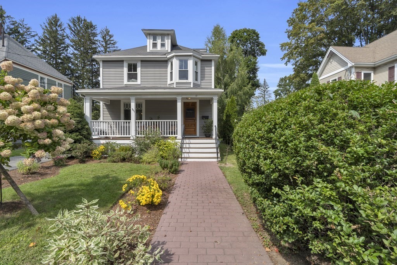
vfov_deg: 73.8
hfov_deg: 96.7
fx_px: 176
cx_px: 198
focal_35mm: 16
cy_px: 132
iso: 320
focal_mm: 16
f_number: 11
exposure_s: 1/100
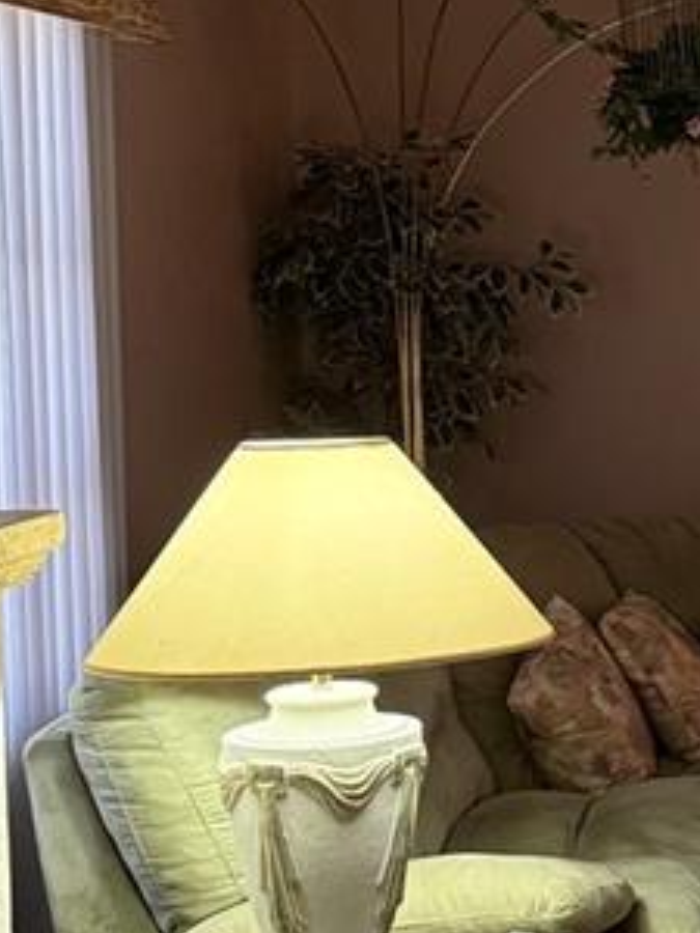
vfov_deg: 20.4
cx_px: 1310
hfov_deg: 13.6
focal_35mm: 96
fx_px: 2588
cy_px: 439
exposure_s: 1/60
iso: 400
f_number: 1.78
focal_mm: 6.76
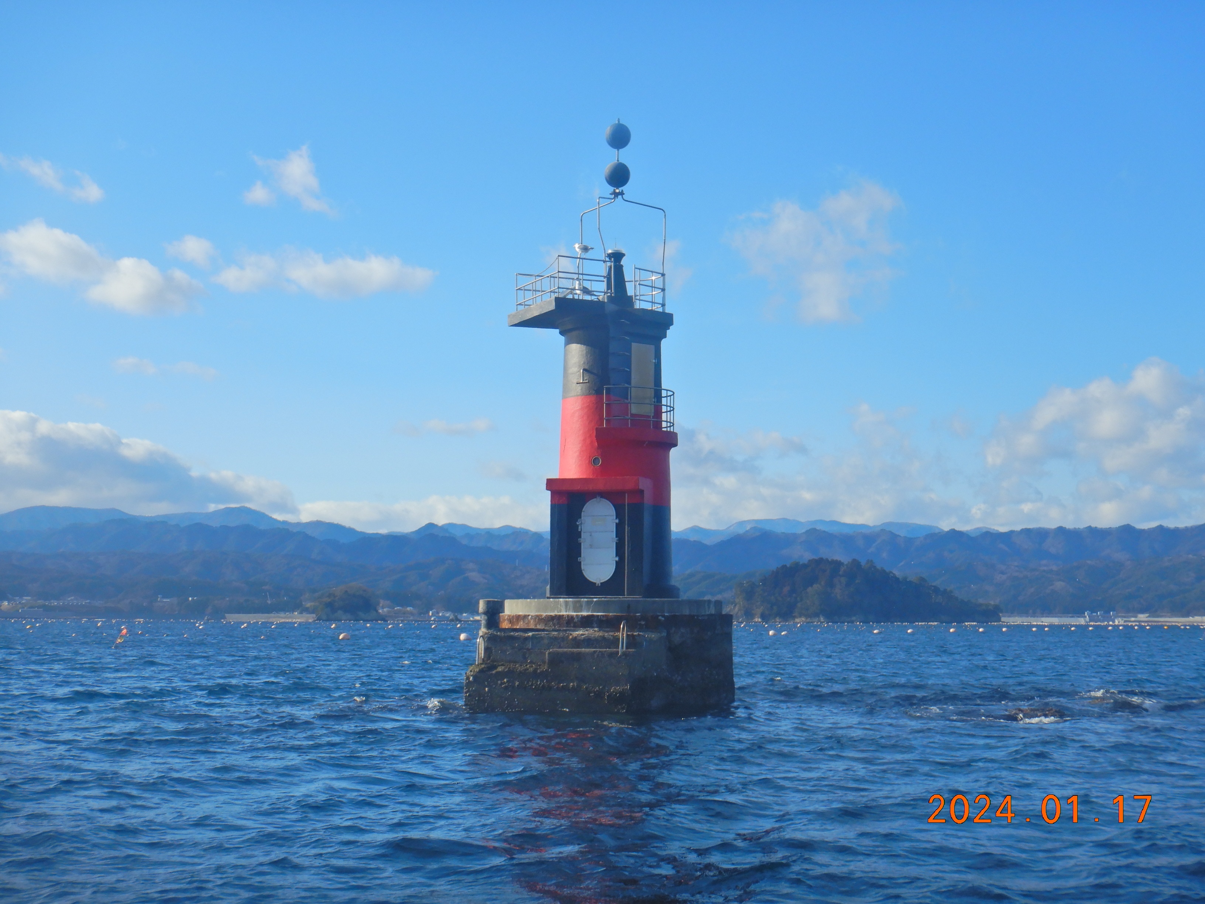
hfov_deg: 36.8
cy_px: 452
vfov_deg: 28.0
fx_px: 1810
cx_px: 602
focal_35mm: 52
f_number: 4.3
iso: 125
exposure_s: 1/1000
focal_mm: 9.2
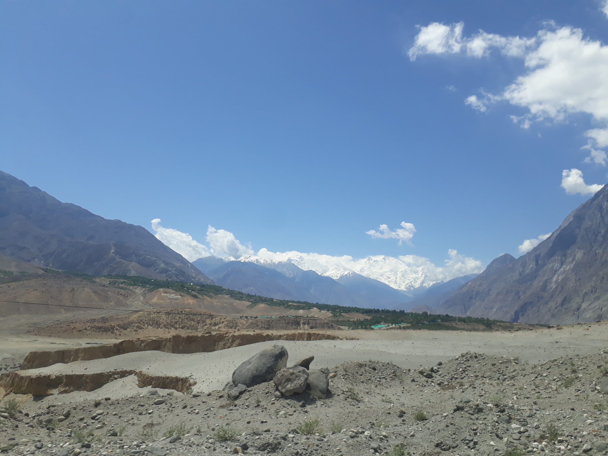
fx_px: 474
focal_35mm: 27
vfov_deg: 51.4
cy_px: 228
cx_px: 304
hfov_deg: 65.3
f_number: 1.9
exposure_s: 1/2353
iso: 40
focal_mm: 3.6
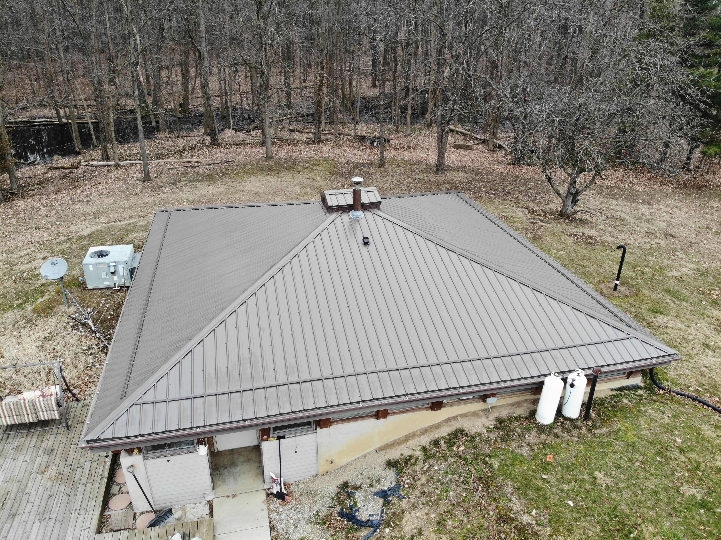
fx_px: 500
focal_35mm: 24
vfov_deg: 56.8
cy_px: 270
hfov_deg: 71.6
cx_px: 360
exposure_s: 1/48.8
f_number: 2.8
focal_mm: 4.5
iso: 114
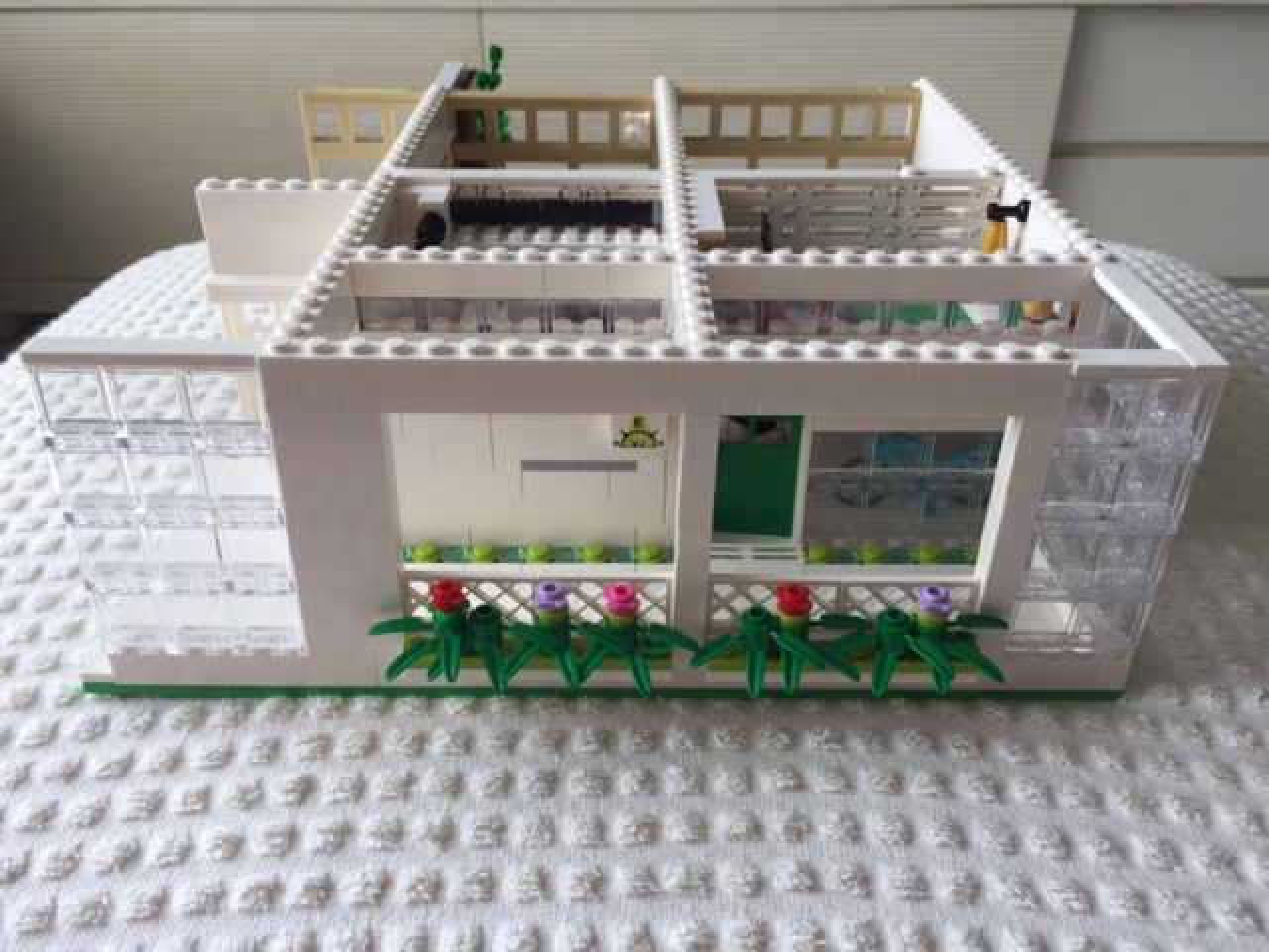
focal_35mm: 29
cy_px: 476
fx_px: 1063
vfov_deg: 48.2
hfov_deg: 61.7
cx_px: 634
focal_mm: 4.15
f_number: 2.2
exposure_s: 1/120
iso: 32
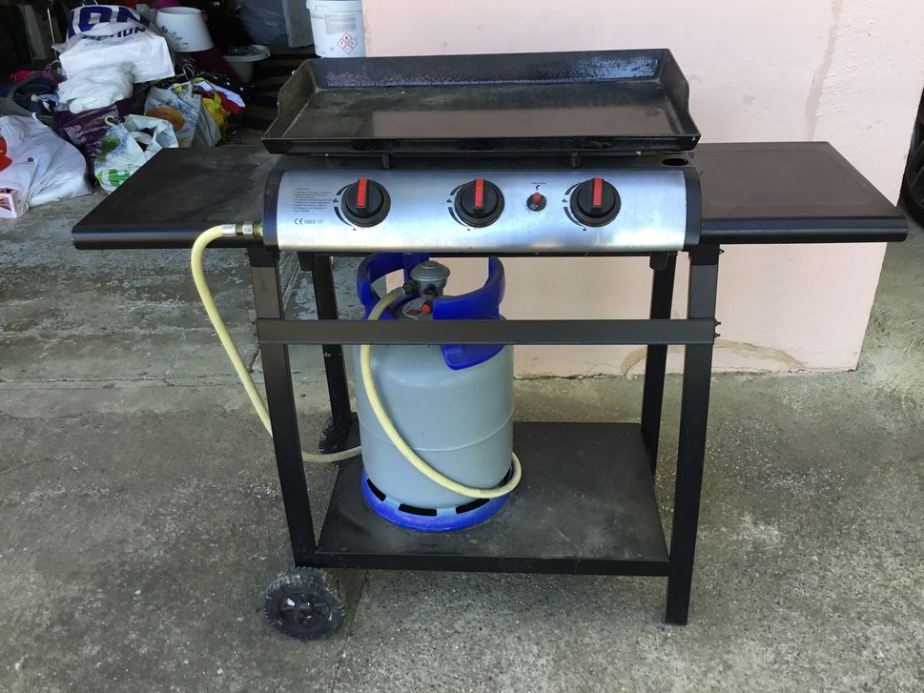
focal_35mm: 32
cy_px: 339
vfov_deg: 44.2
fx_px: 854
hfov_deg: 56.8
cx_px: 472
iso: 25
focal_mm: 3.3
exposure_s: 1/50
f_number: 2.4
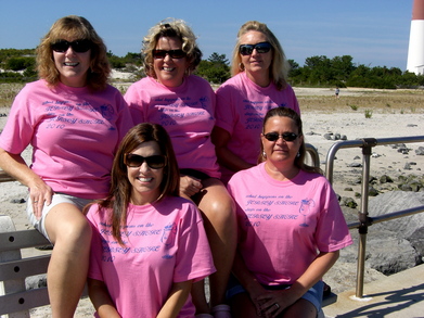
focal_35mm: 55
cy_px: 159
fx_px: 673
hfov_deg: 34.9
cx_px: 212
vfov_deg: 26.5
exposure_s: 1/500
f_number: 5.2
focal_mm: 9
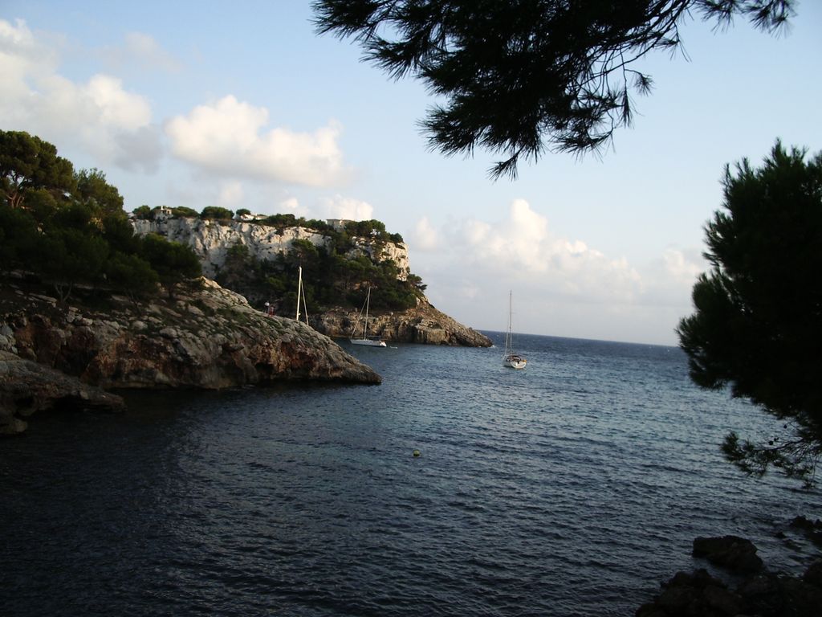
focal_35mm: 35
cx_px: 411
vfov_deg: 40.7
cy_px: 308
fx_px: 831
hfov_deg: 52.6
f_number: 4.3
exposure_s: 1/200
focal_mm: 5.8
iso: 50
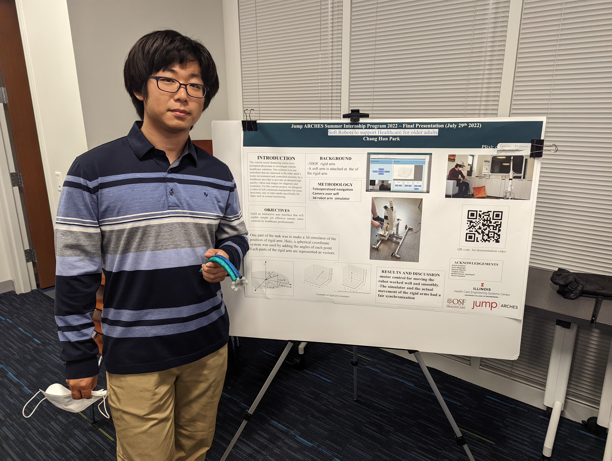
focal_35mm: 24
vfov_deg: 56.9
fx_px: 425
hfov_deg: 71.5
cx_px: 306
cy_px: 230
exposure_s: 1/226
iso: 1083
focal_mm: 6.81
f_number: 1.85
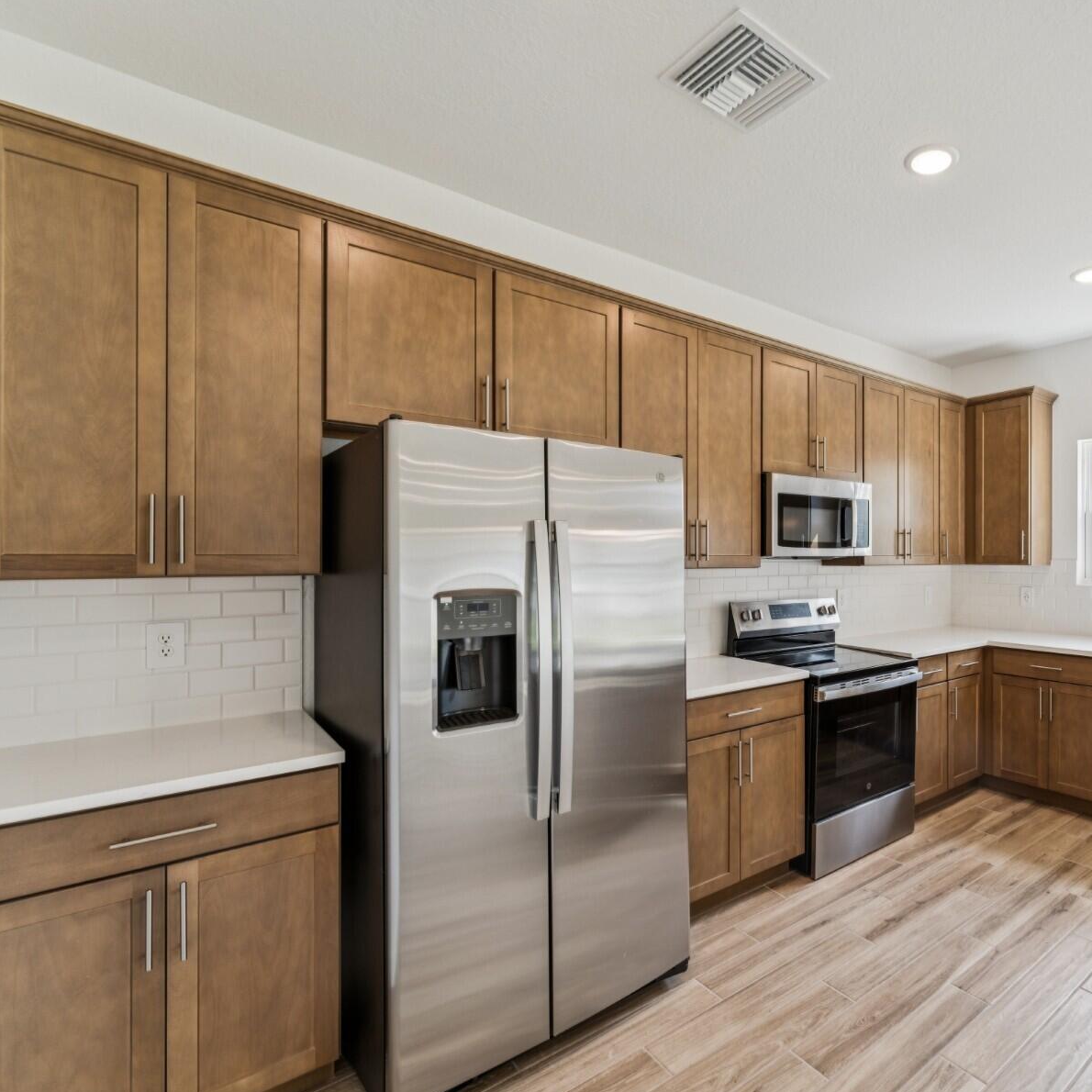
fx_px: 642
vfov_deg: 80.7
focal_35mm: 18
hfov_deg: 76.4
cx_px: 780
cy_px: 547
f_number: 8
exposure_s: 1/15
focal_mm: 14
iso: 200
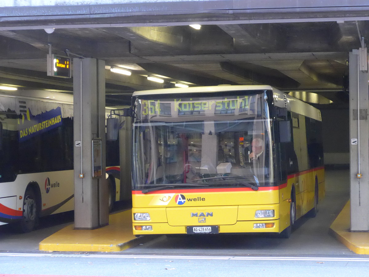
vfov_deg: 14.4
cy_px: 138
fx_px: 1098
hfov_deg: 19.1
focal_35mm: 103
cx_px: 184
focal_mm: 20.4
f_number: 4.8
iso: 1600
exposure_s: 1/50
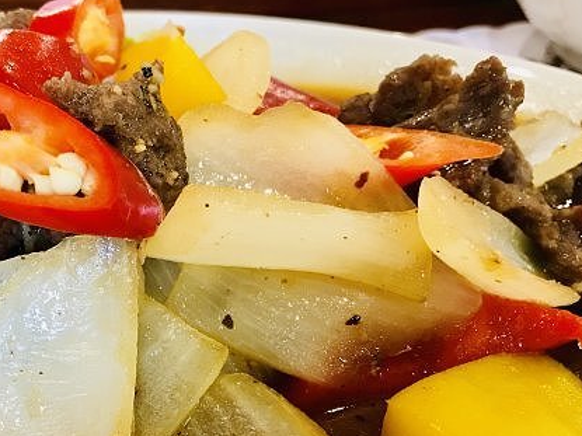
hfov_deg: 33.9
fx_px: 908
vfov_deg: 26.8
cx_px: 76
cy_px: 313
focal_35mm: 54
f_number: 1.8
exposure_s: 1/15
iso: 50
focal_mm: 3.99
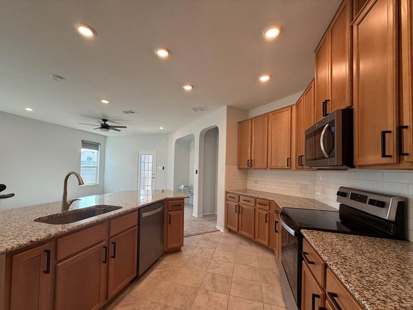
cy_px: 166
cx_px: 198
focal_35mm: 15
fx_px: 179
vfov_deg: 81.6
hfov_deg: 98.1
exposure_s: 1/120
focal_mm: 2.22
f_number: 2.2
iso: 100
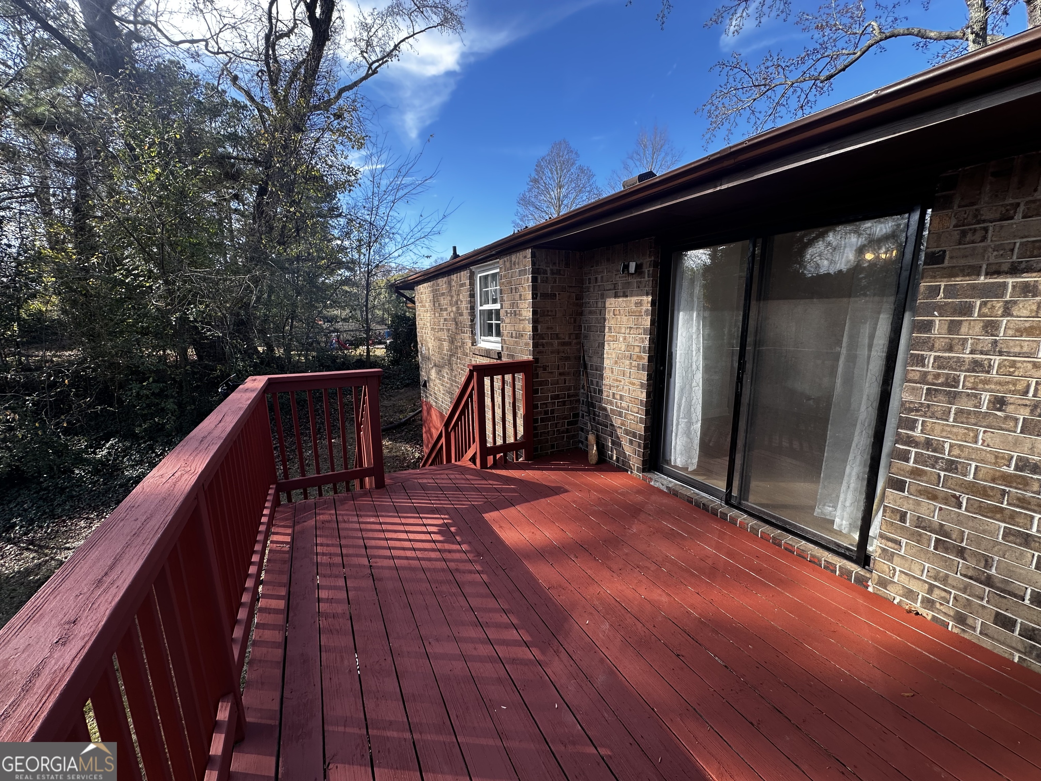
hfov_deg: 102.1
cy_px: 390
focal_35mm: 14
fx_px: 421
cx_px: 520
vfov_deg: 85.7
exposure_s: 1/220
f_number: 2.2
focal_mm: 2.22
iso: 40
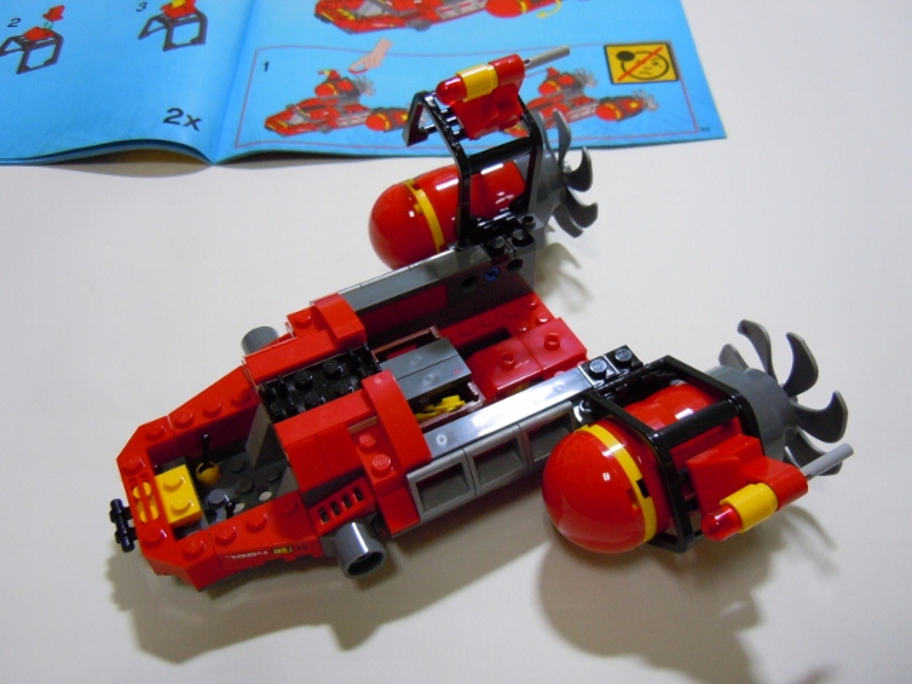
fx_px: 790
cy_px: 342
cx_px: 456
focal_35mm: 30
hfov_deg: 60.0
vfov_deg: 46.8
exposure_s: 1/20
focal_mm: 5.4
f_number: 3.5
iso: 400
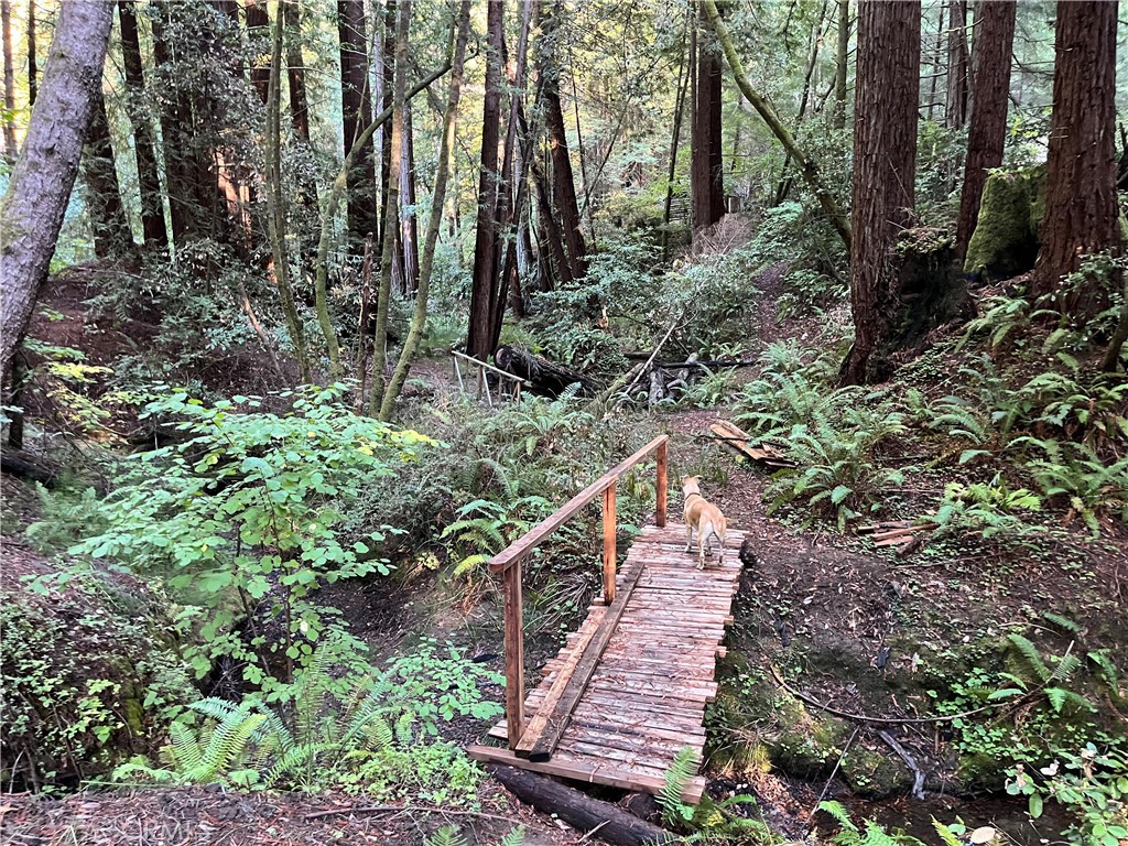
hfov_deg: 67.3
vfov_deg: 53.1
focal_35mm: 26
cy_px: 423
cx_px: 564
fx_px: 847
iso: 500
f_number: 1.6
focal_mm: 5.1
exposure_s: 1/51
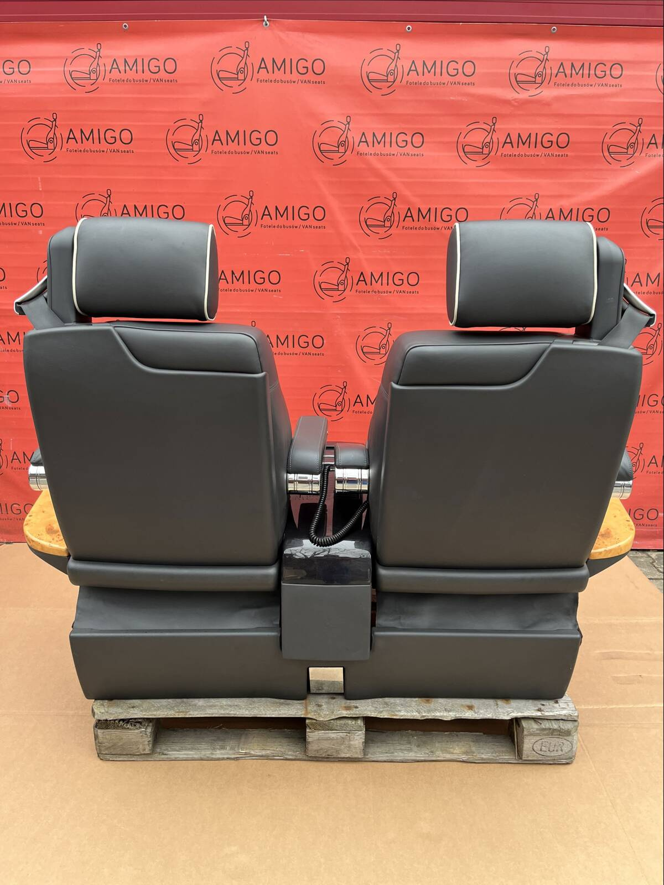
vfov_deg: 67.3
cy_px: 442
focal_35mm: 26
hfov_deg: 53.1
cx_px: 332
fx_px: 665
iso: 80
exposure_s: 1/121
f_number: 1.6
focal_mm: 5.1
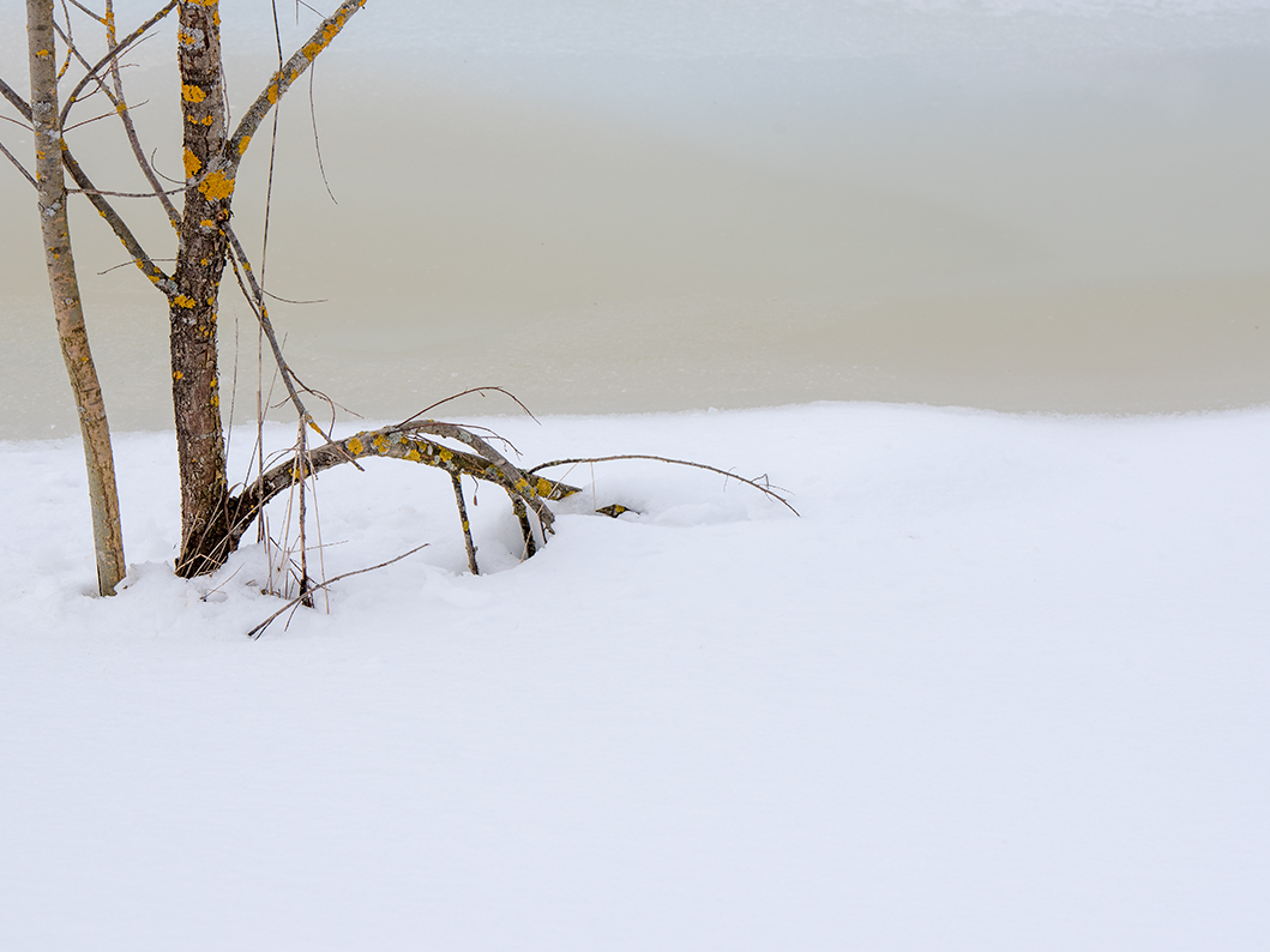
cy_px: 478
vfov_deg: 11.1
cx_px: 656
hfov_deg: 14.8
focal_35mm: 133
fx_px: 4879
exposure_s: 1/800
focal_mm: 122
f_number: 9
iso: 320
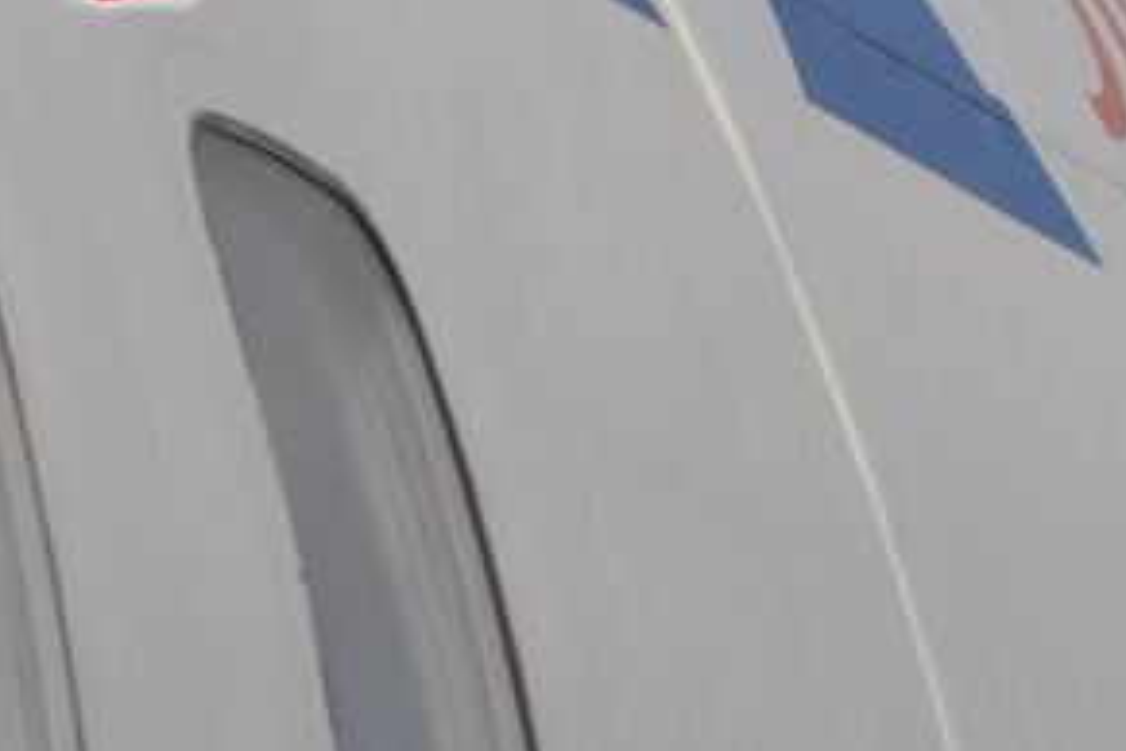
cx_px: 1970
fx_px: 29874
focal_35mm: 955
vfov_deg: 1.4
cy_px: 1363
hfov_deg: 2.2
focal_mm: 145
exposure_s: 1/1250
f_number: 8
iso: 200
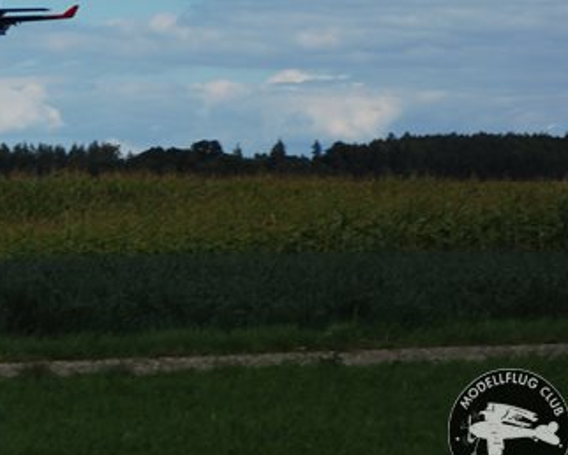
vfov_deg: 6.3
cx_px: -134
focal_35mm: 245
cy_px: 19
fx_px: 4121
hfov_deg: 7.8
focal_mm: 70
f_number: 6.3
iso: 100
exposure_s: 1/640
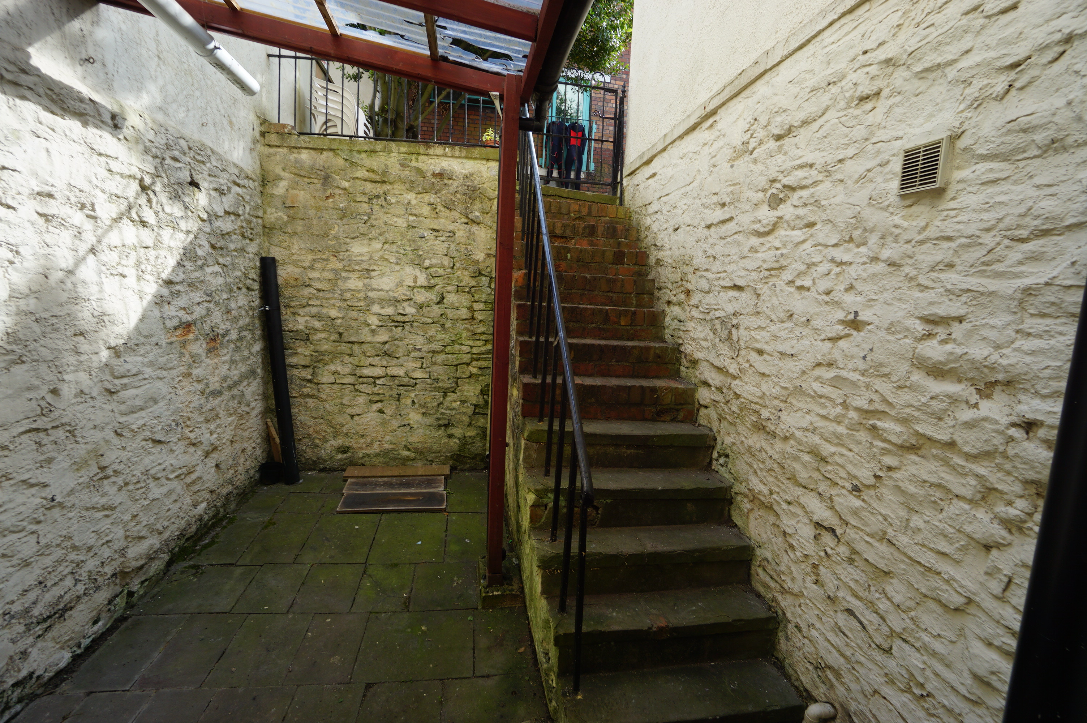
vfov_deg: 77.2
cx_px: 544
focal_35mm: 15
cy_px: 362
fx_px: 453
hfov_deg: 100.4
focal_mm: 10
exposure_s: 1/80
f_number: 5.6
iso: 100
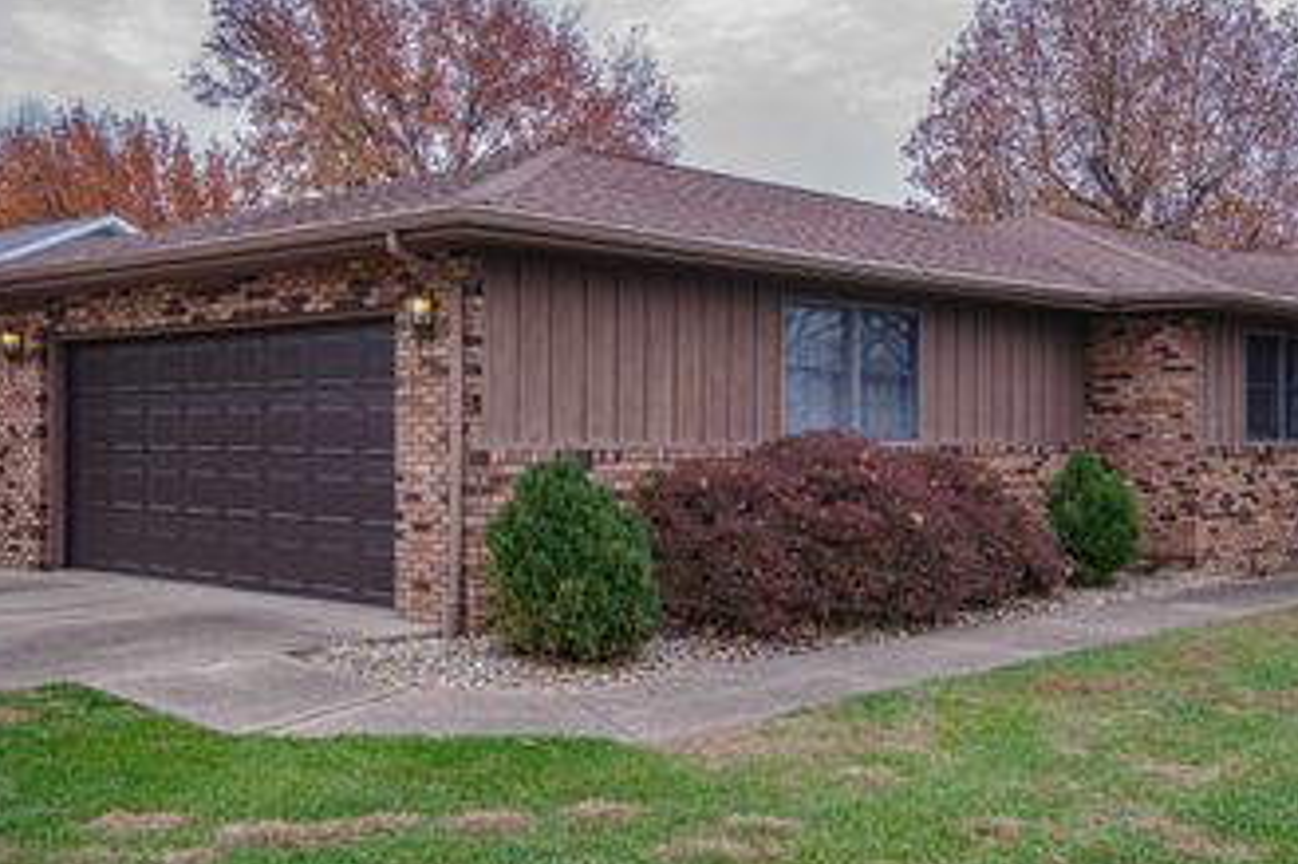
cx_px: 840
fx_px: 1477
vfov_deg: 32.6
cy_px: 400
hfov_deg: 46.8
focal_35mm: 41
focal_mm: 18
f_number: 8
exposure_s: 1/30
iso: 200
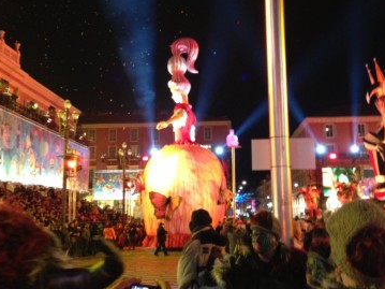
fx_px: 511
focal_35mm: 46
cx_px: 186
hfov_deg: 41.2
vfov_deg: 31.5
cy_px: 128
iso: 500
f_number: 2.4
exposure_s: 1/15
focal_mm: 4.13
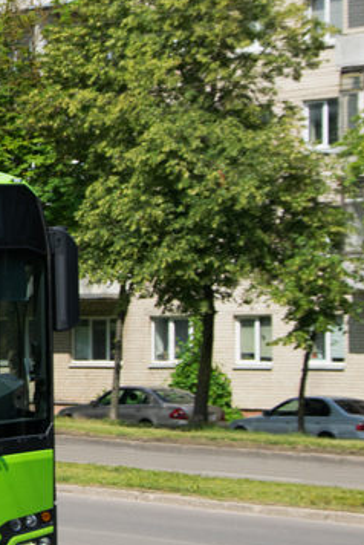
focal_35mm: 202
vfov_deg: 10.2
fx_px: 3057
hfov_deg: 6.6
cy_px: 138
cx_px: -314
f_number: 8
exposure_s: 1/800
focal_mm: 40
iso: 250
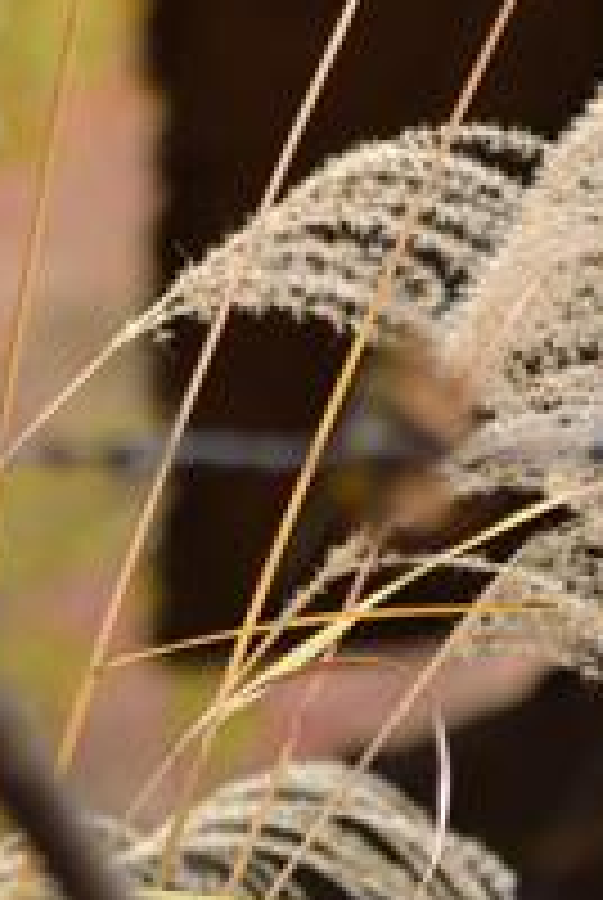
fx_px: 8963
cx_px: 475
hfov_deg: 3.9
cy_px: -1062
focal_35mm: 358
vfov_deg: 5.6
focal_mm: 70
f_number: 2.8
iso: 100
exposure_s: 1/50
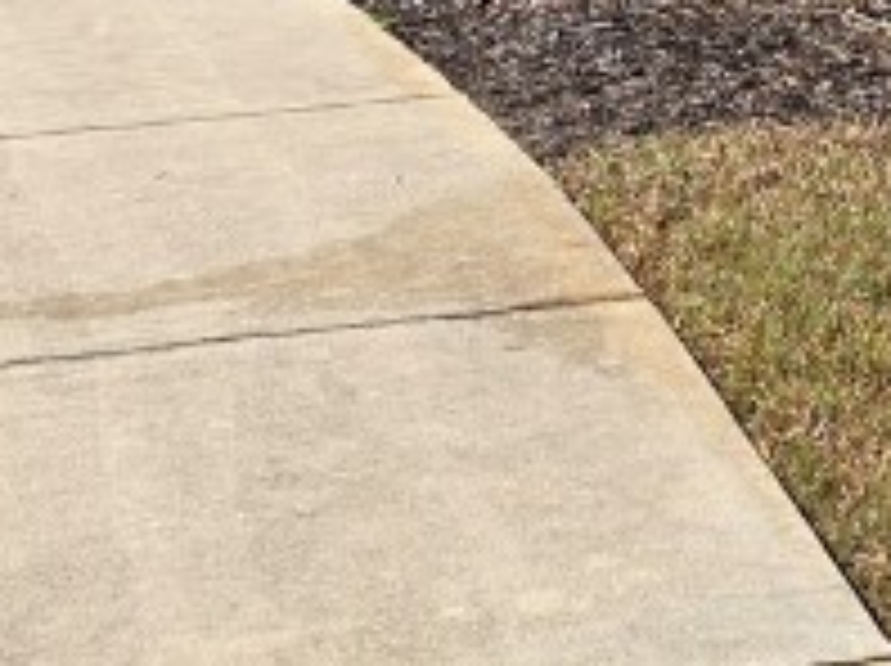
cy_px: -981
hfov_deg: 15.9
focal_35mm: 119
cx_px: 1066
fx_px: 3059
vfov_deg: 10.5
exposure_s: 1/638
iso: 12
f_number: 1.7
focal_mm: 6.3
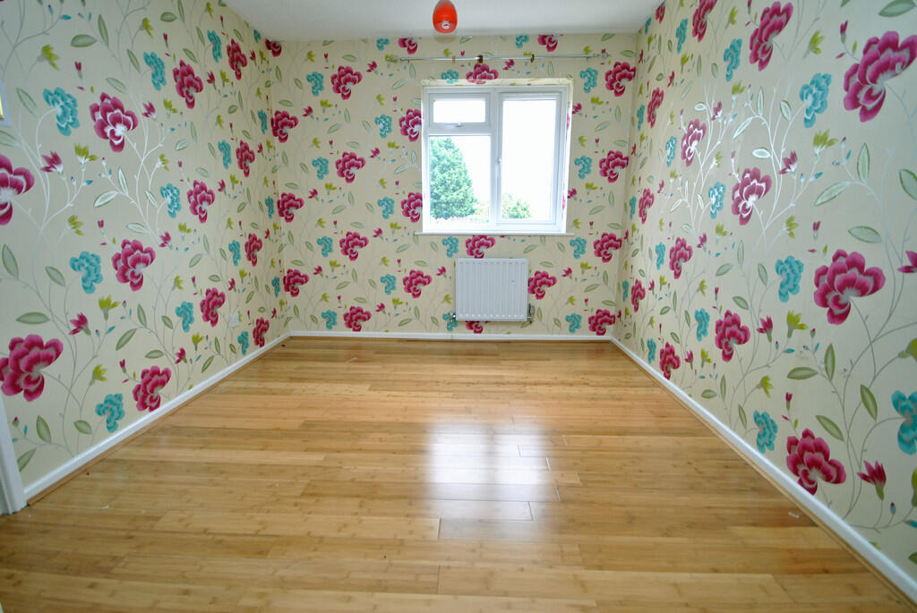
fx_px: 382
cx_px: 458
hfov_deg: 100.3
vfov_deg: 77.5
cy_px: 306
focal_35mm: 15
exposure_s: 1/80
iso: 200
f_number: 4.5
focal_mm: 10
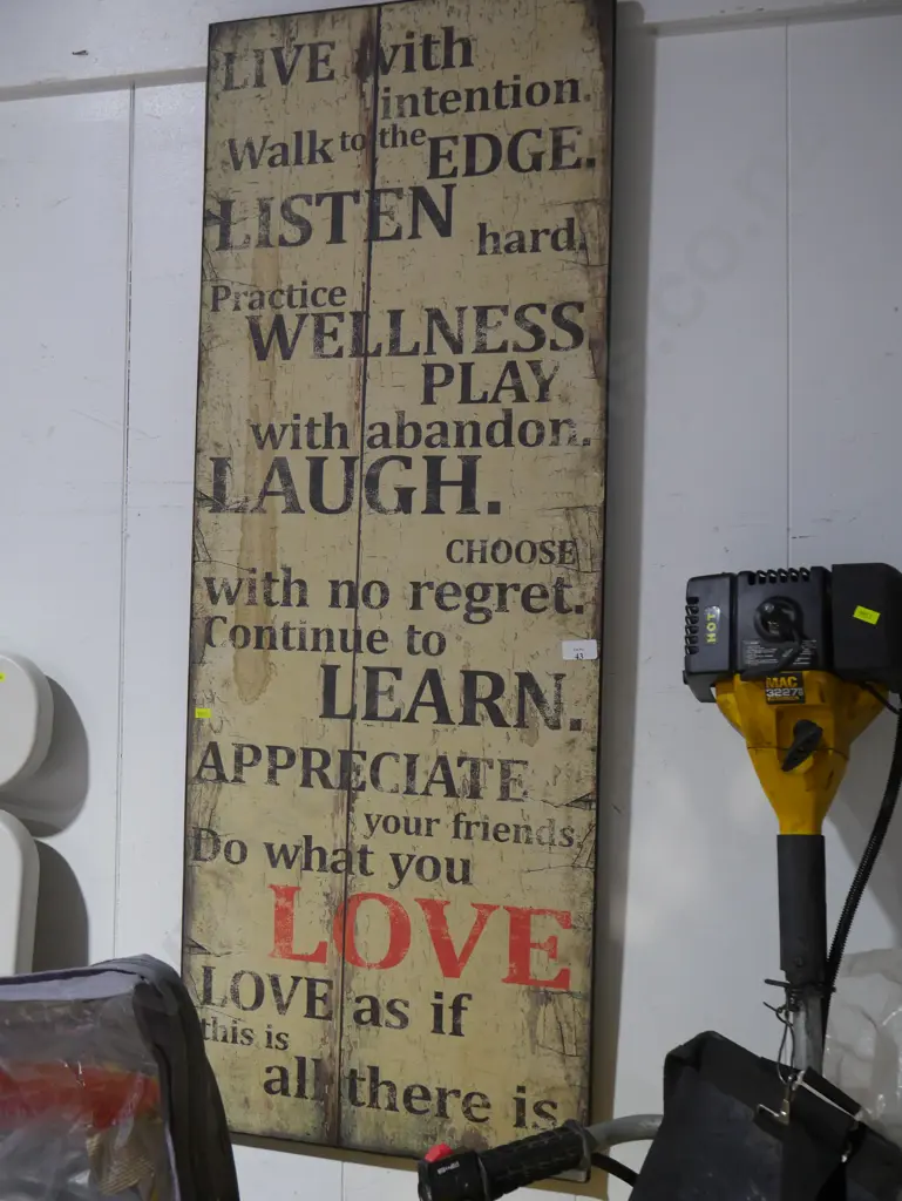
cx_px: 451
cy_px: 600
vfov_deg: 56.8
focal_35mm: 32
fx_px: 1111
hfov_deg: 44.2
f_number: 3.6
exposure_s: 1/60
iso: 640
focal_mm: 16
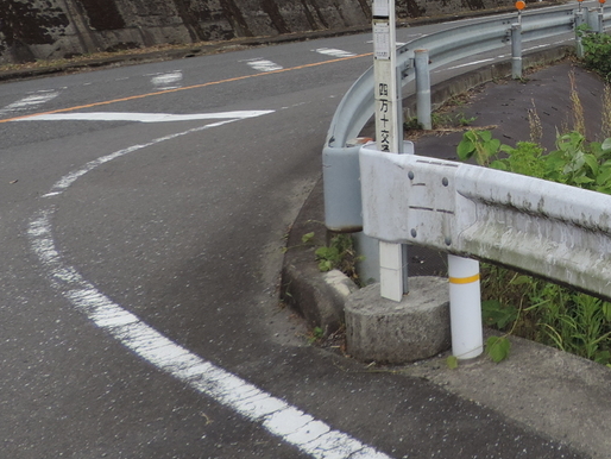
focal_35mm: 56
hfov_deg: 30.4
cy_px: -29
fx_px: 989
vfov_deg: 24.6
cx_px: 687
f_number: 3
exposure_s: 1/320
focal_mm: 4.3
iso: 80
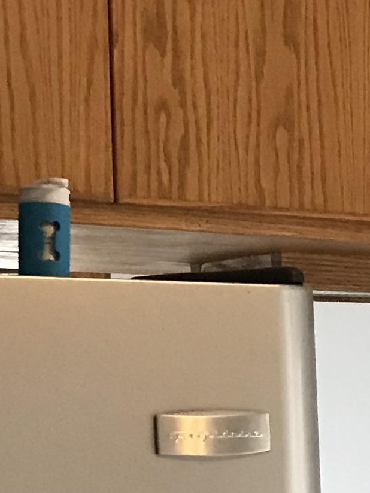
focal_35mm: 137
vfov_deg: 14.0
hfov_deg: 10.7
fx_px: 1952
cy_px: 592
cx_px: 399
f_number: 1.8
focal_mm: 3.99
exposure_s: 1/15
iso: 80
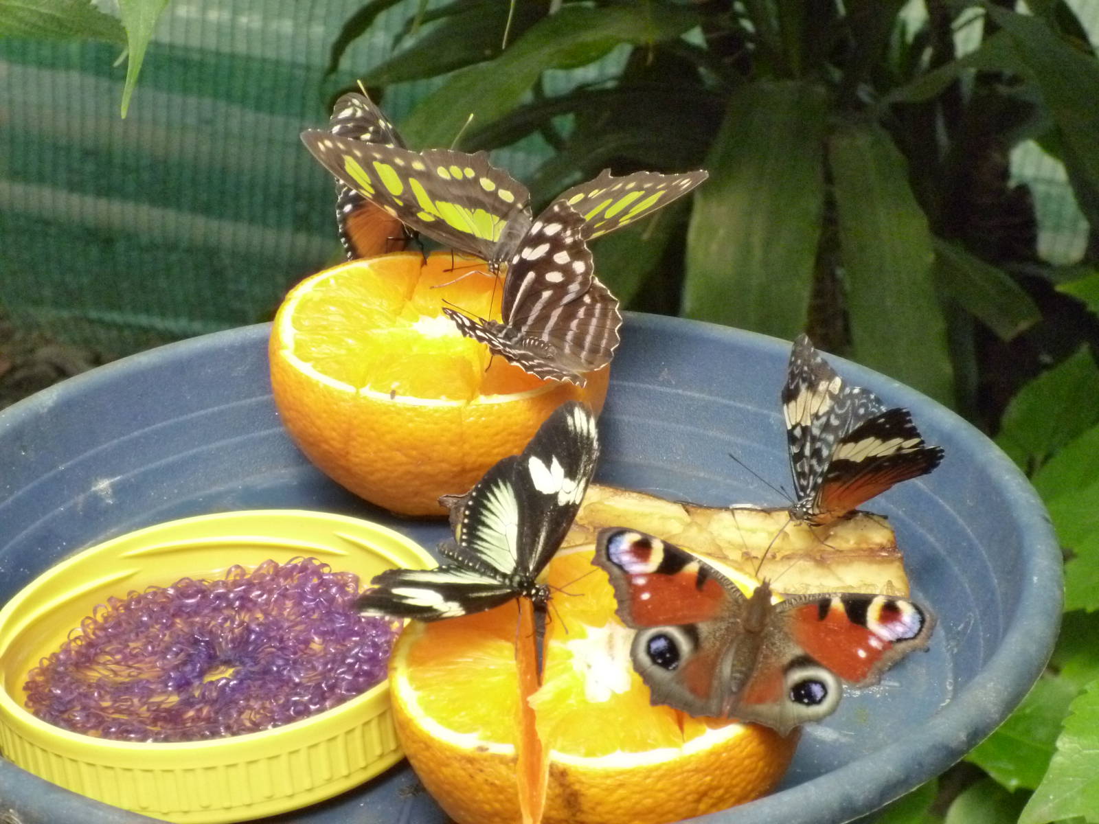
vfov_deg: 12.3
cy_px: 412
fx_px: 3810
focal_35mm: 120
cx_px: 550
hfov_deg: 16.4
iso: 800
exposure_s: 1/125
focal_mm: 20
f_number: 6.5
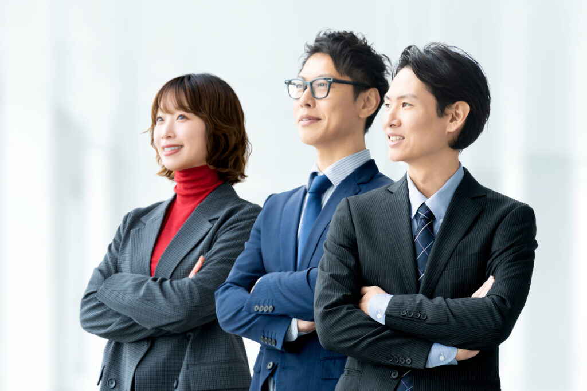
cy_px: 196
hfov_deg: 28.8
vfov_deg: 19.5
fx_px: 1141
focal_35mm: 70
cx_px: 294
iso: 200
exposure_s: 1/250
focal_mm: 70
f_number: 2.8
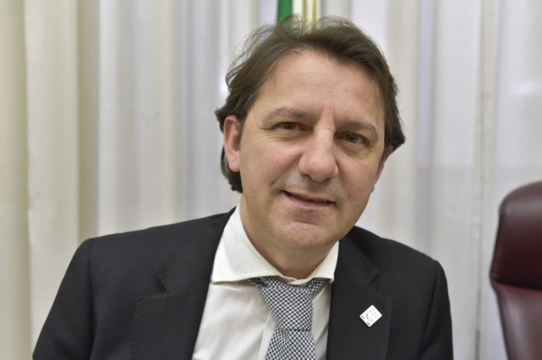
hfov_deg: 36.3
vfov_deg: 24.6
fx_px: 827
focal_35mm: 55
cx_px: 271
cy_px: 180
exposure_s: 1/200
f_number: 5.6
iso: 5000
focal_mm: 55
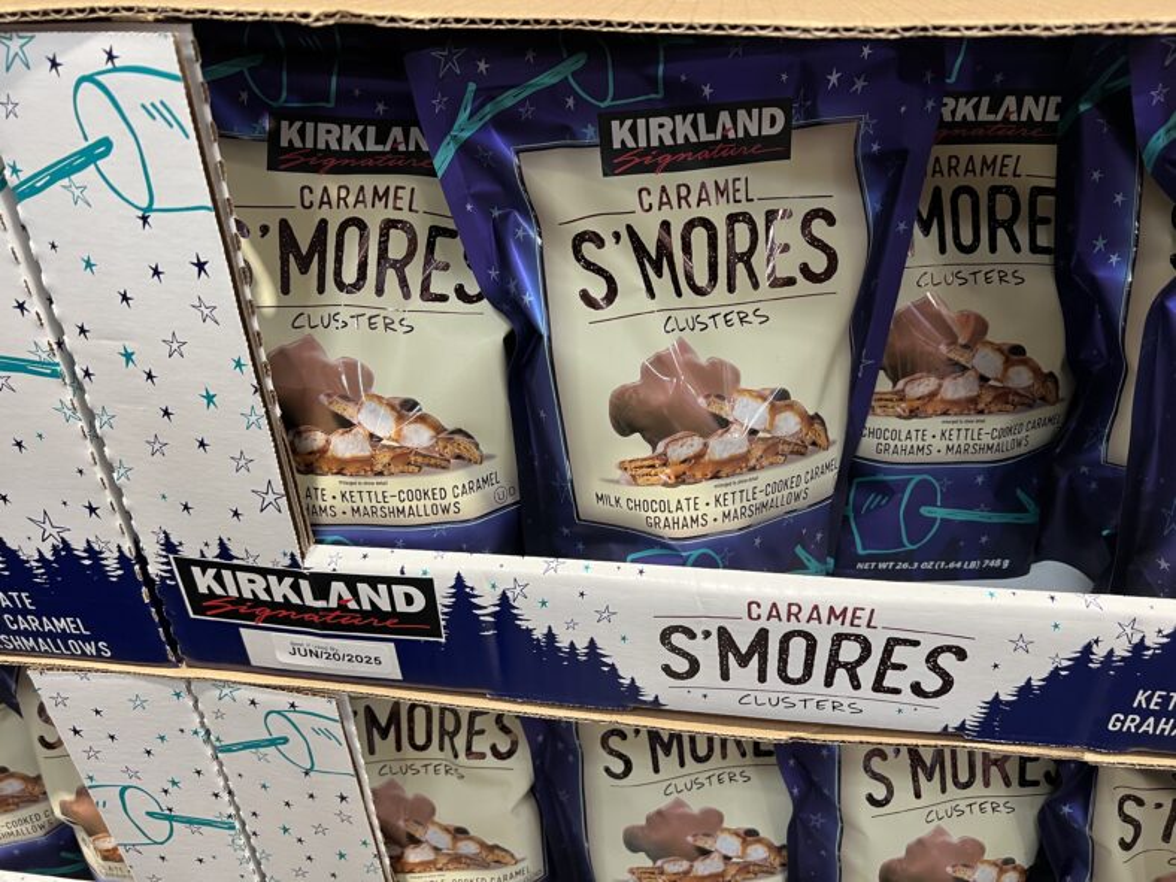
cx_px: 588
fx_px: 883
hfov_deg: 67.3
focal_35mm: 26
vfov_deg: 53.1
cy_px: 441
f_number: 1.5
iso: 125
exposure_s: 1/74
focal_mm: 5.7
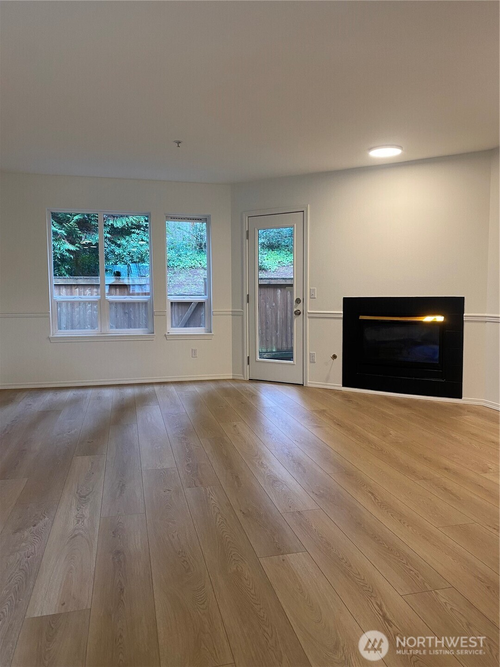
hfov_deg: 53.1
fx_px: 501
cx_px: 250
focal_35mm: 26
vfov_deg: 67.3
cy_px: 334
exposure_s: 1/60
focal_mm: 4.25
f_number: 1.8
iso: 80
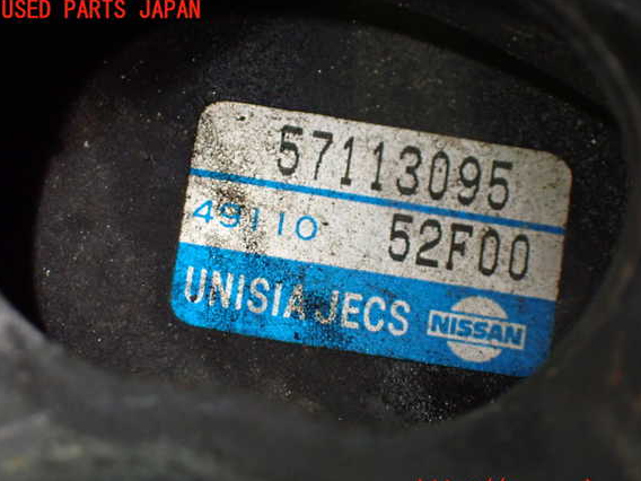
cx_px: 334
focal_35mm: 93
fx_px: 1722
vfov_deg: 15.9
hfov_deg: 21.1
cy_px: 251
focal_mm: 15.66
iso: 800
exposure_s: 1/100
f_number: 4.5
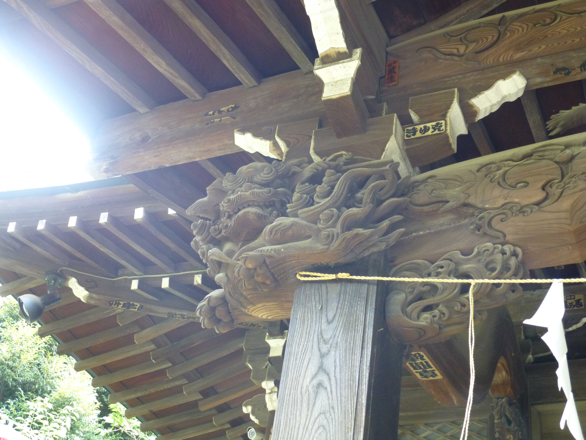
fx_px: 813
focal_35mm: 48
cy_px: 220
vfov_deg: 30.3
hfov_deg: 39.7
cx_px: 293
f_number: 4
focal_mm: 8.6
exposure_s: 1/25
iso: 400
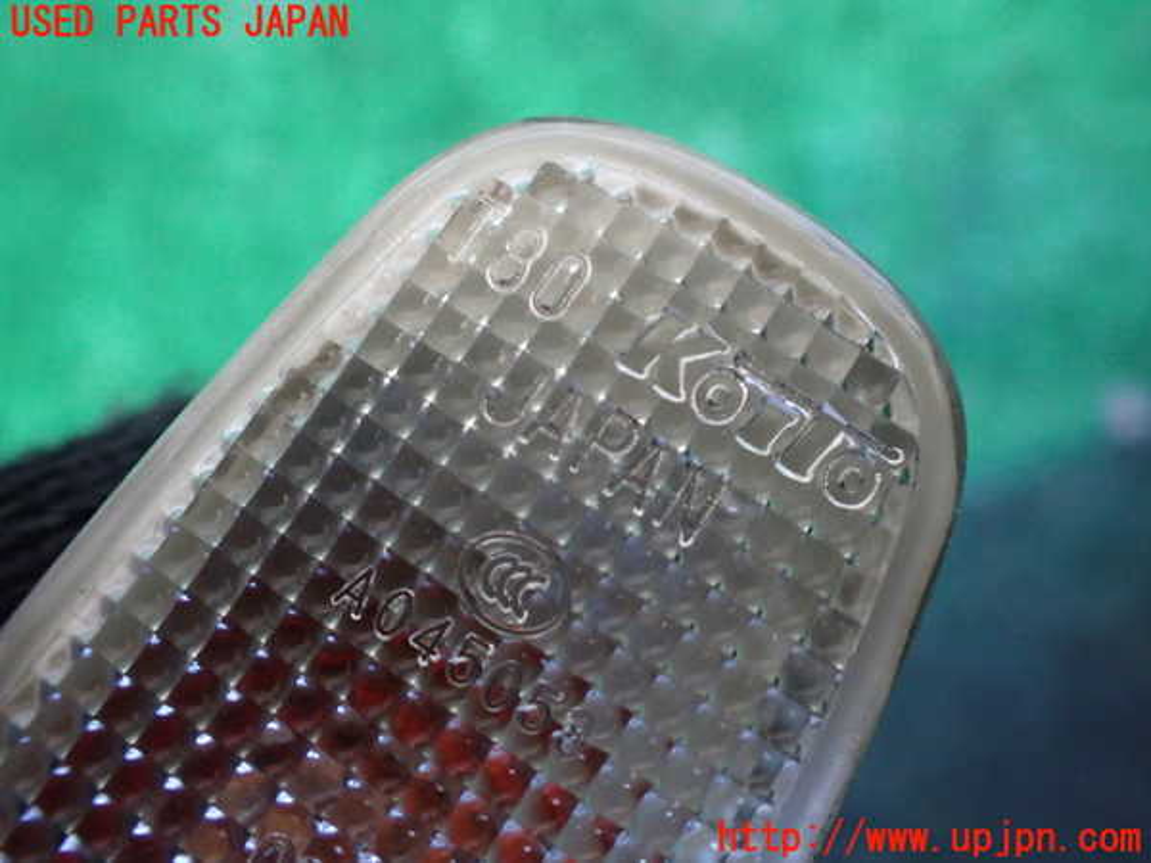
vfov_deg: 46.8
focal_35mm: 30
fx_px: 998
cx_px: 576
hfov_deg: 60.0
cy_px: 432
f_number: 2.3
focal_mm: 5.4
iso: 640
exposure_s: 1/125
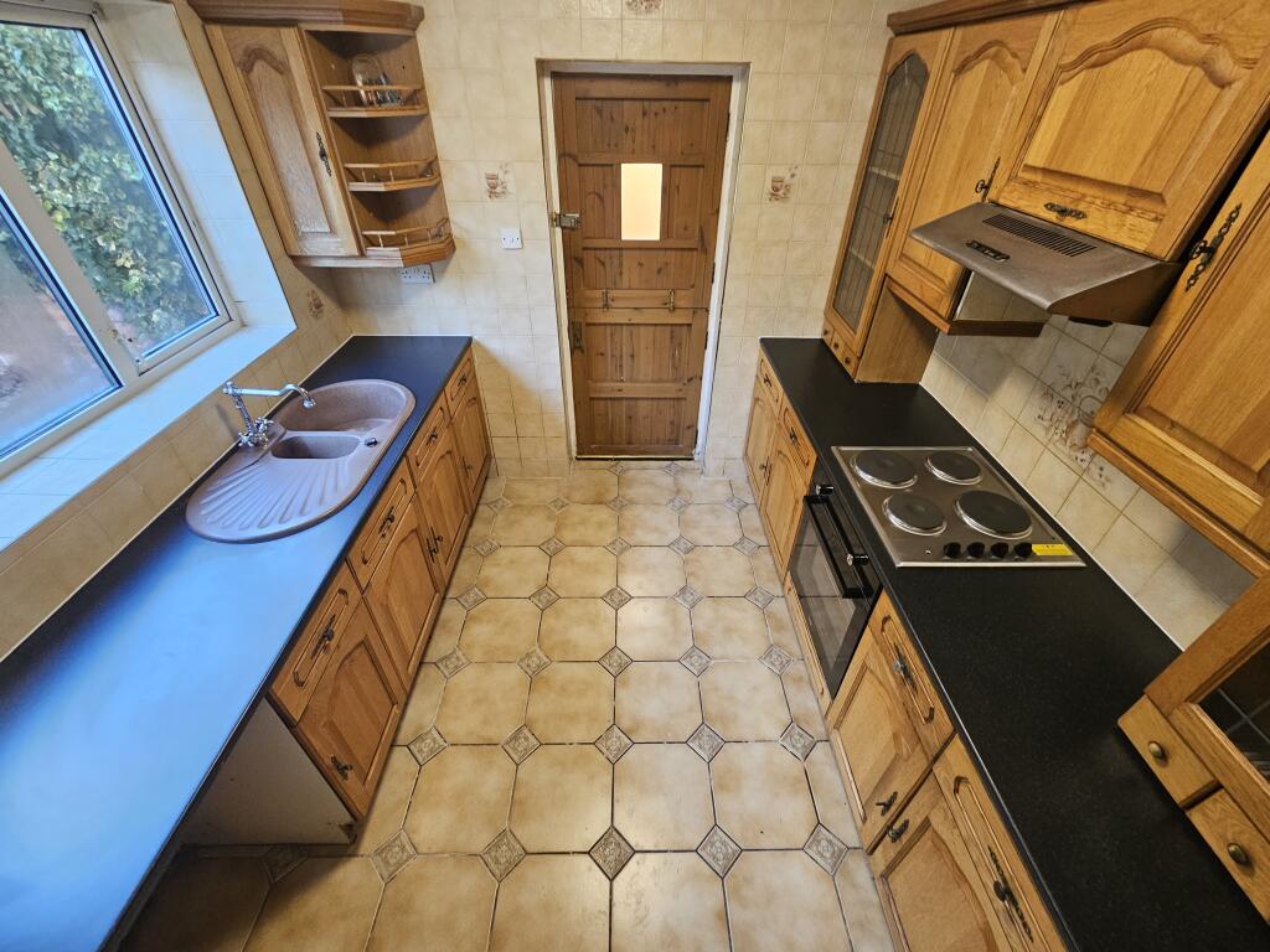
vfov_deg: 89.9
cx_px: 635
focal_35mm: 13
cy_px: 476
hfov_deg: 106.2
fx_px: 477
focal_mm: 2.2
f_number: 2.2
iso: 320
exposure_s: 1/33
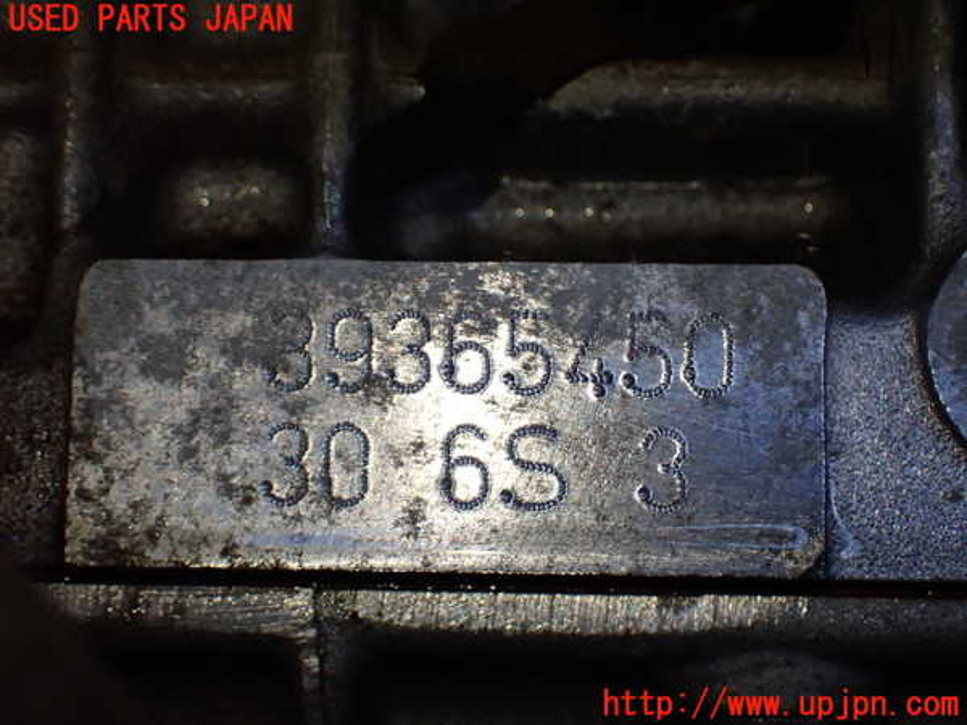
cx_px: 484
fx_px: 1983
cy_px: 362
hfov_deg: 27.4
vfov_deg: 20.7
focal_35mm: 71
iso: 500
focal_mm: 12.73
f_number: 3.9
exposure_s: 1/250
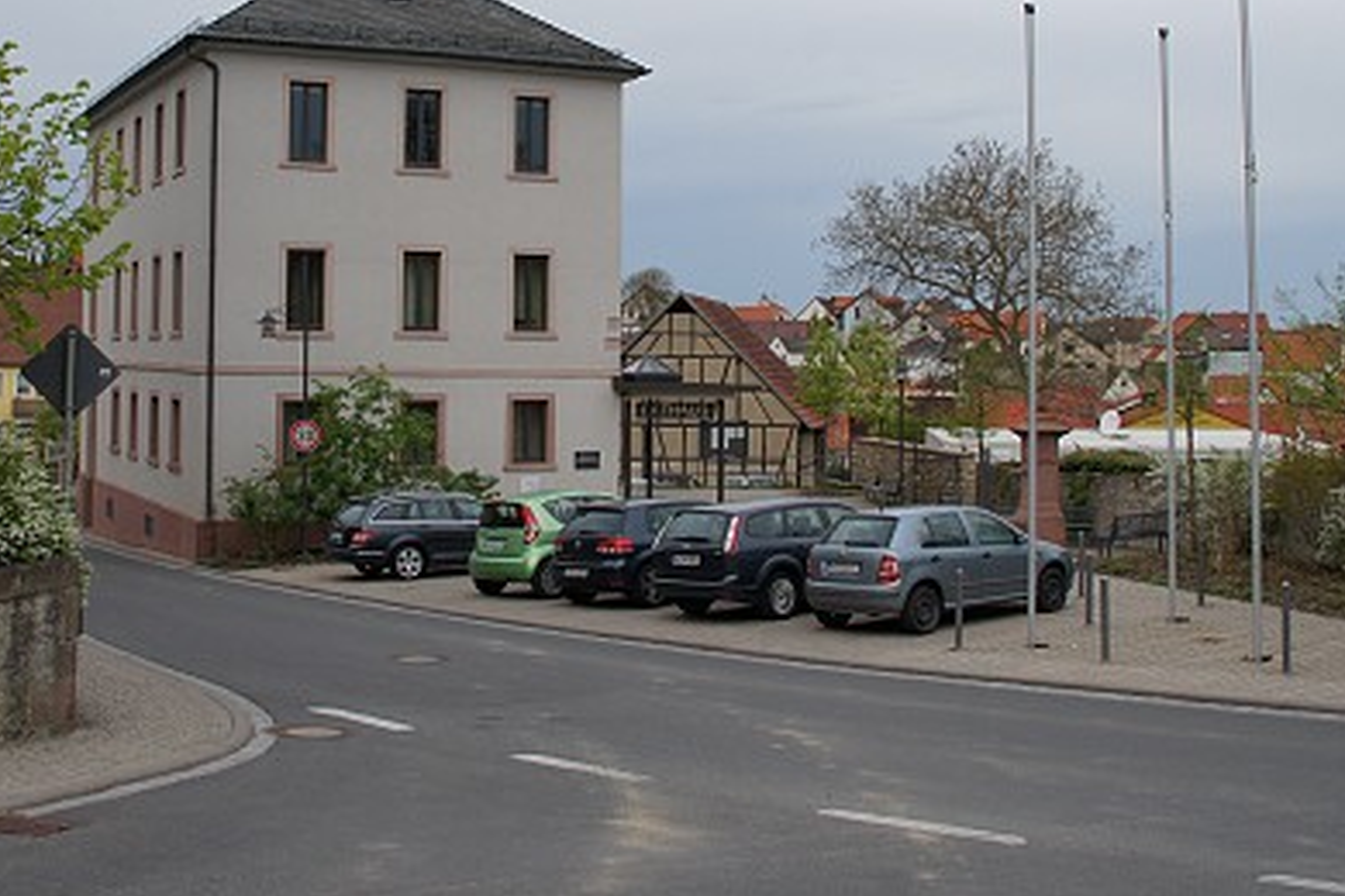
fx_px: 1681
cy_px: 215
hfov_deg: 43.4
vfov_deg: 29.4
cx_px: 548
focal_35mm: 45
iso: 200
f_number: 10
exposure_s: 1/250
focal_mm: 18
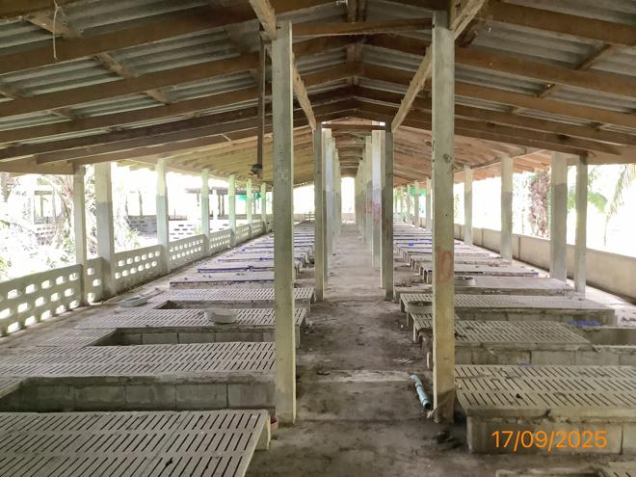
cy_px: 238
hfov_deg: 58.4
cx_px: 318
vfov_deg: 45.4
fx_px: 570
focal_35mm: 31
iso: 320
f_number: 2.4
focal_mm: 3.3
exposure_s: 1/50
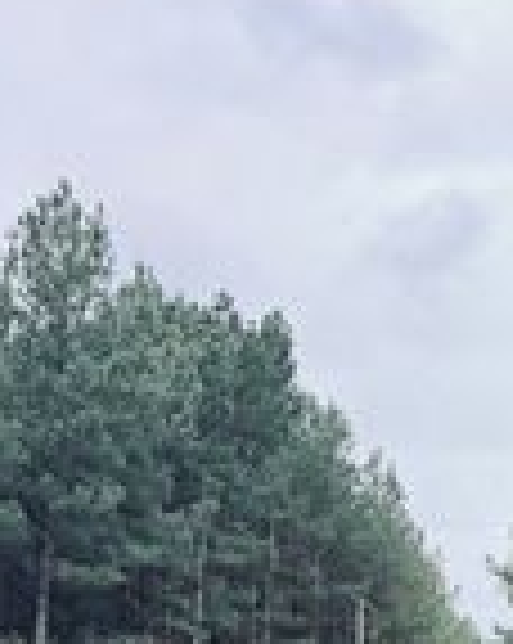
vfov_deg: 21.6
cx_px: 639
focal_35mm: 82
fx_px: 1560
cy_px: 781
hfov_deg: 17.7
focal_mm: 6.76
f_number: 1.78
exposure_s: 1/347
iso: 80
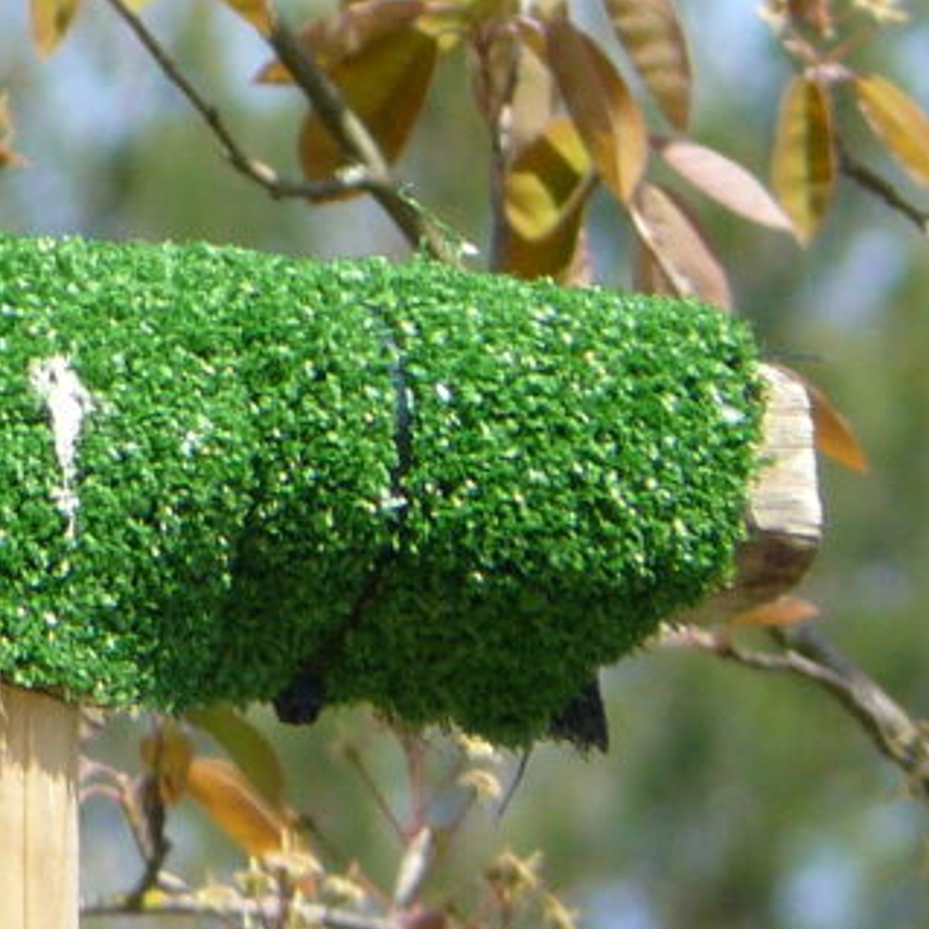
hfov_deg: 1.0
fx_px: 52346
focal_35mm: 1724
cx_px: -373
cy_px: -414
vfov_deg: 1.0
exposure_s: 1/125
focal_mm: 72
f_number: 7.1
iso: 100
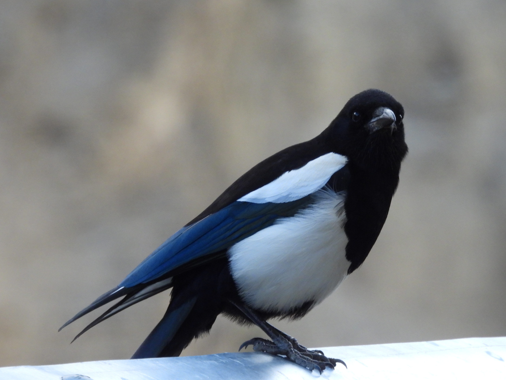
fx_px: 17045
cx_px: 307
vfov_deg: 1.3
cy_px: 187
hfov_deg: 1.7
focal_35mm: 1166
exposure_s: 1/125
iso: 400
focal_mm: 170
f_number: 5.6
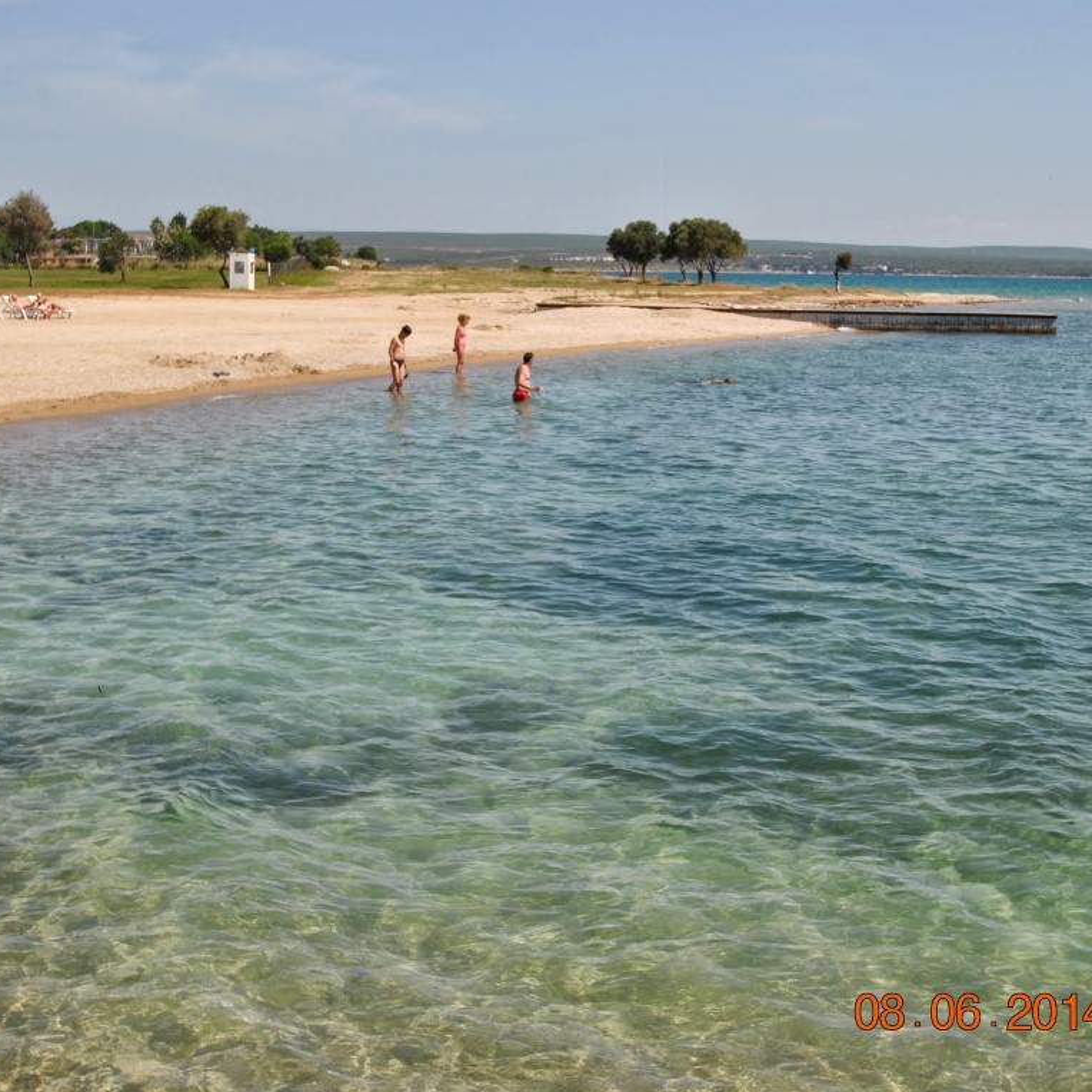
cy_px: 546
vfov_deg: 36.8
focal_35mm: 46
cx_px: 597
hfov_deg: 36.8
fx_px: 1642
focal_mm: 24
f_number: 8
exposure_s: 1/250
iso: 100
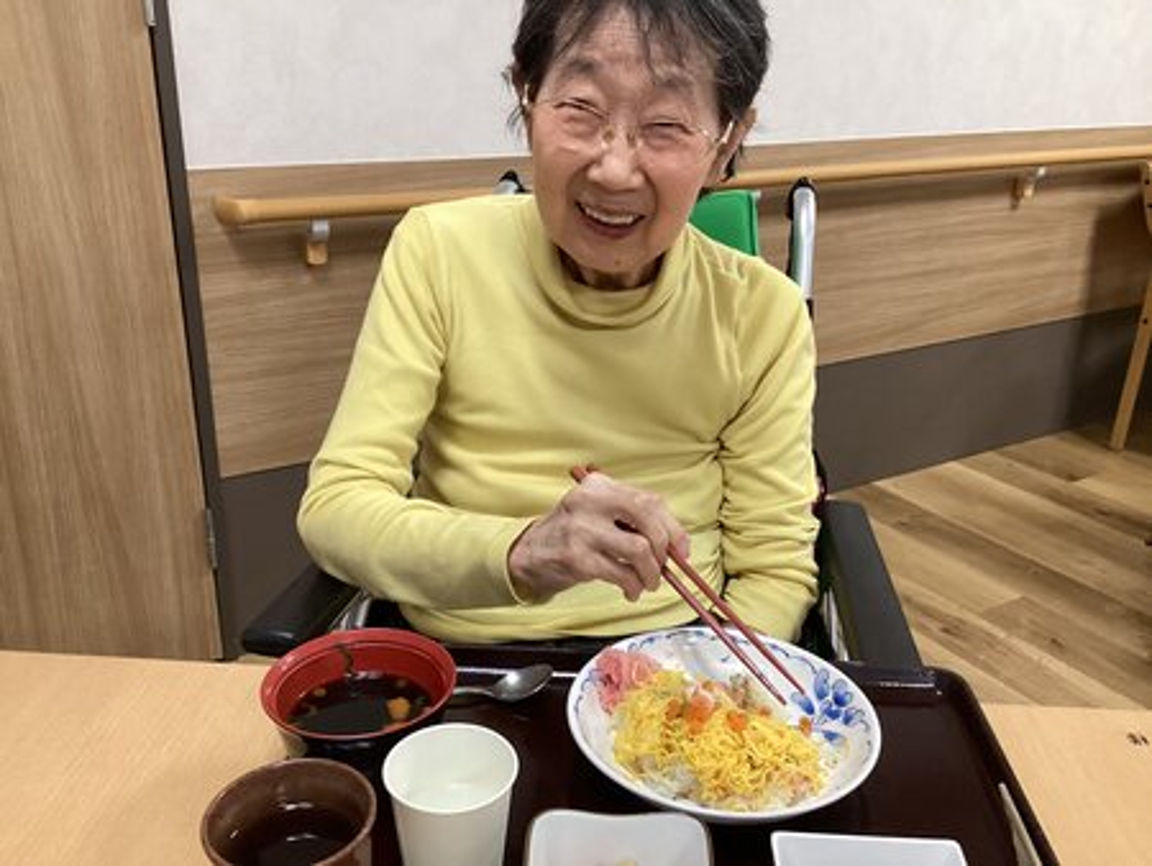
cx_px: 576
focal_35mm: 31
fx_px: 1032
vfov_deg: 45.5
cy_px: 433
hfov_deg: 58.3
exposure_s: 1/60
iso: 250
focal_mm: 3.3
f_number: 2.4
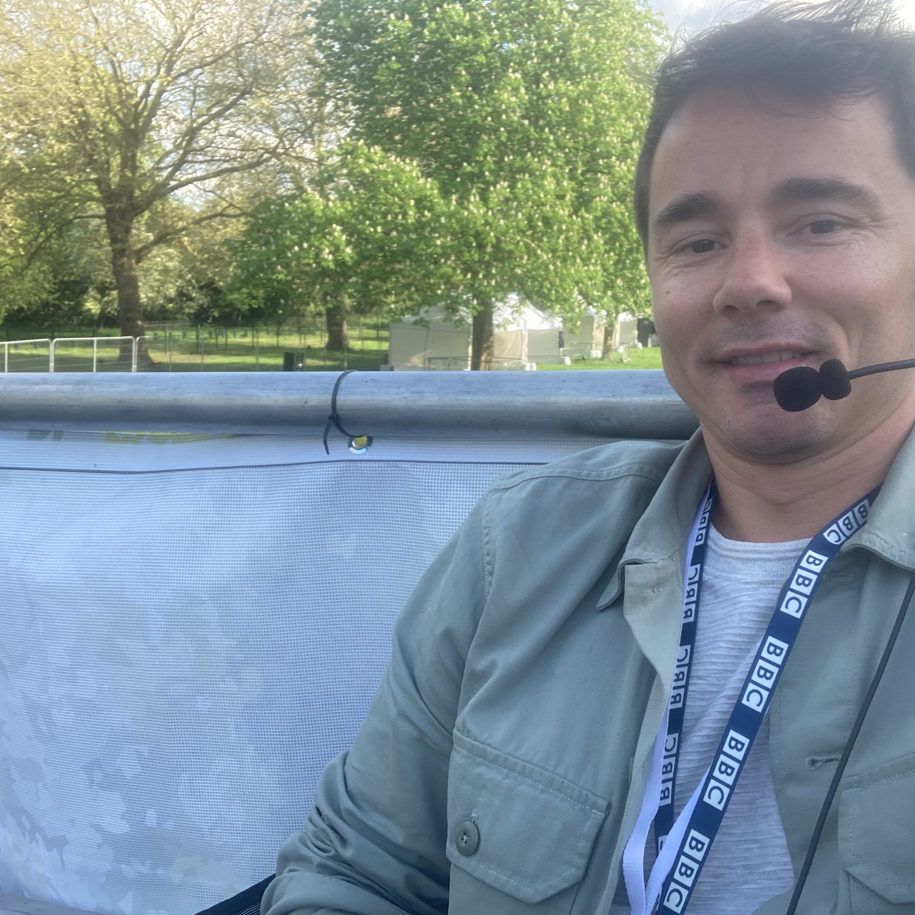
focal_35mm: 38
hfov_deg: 43.6
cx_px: 551
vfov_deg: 43.9
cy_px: 458
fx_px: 1136
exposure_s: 1/121
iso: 20
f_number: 2.2
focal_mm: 2.87
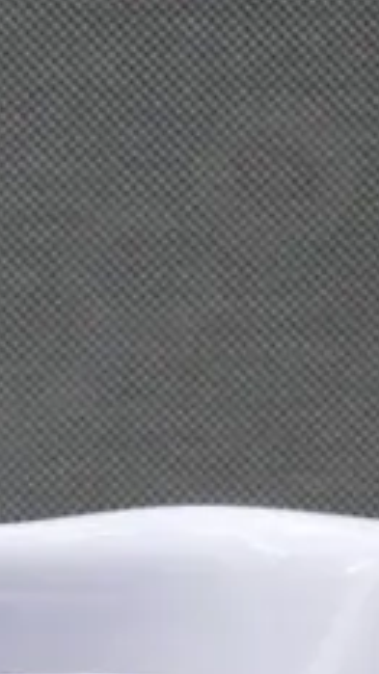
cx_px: -527
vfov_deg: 7.0
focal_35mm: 307
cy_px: 772
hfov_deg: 3.9
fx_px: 5487
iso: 3200
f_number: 6.3
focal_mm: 32
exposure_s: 1/160
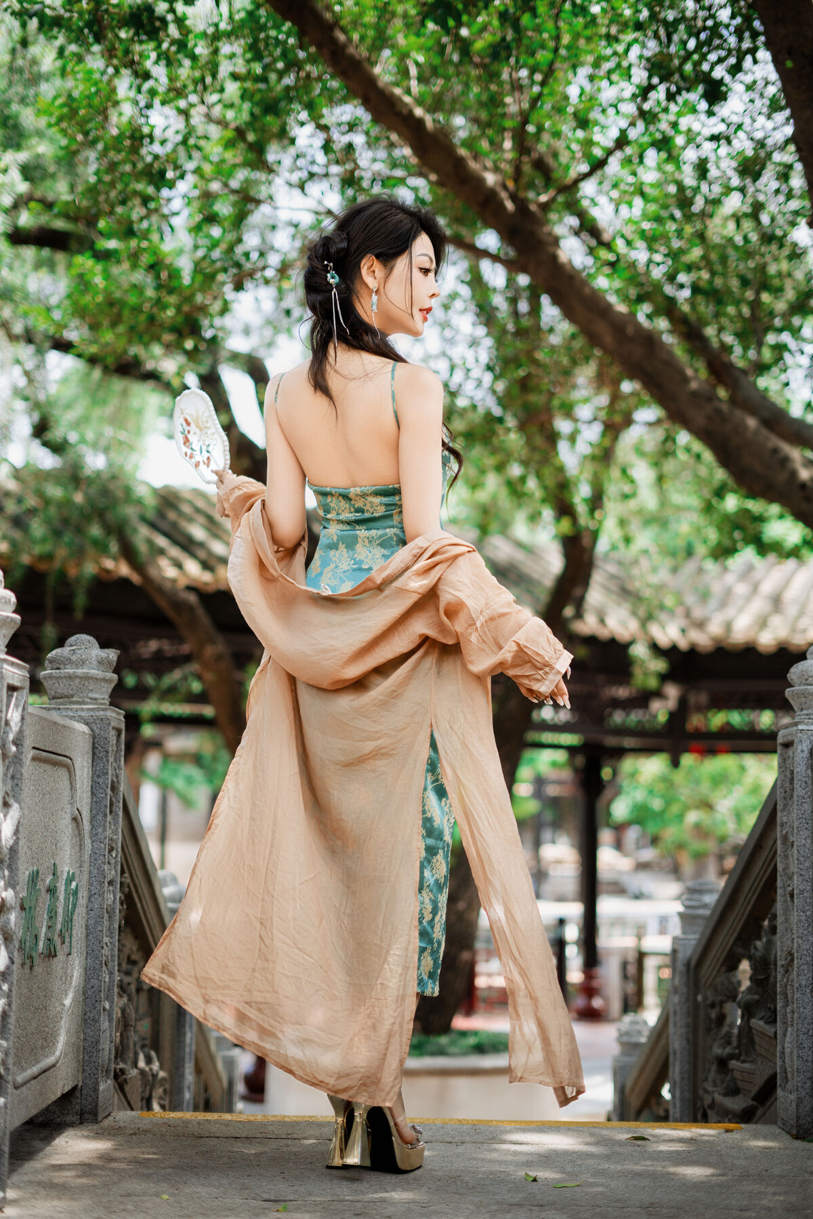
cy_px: 610
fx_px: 1693
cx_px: 406
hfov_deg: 27.0
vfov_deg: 39.6
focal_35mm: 50
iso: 100
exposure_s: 1/320
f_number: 2
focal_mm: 50
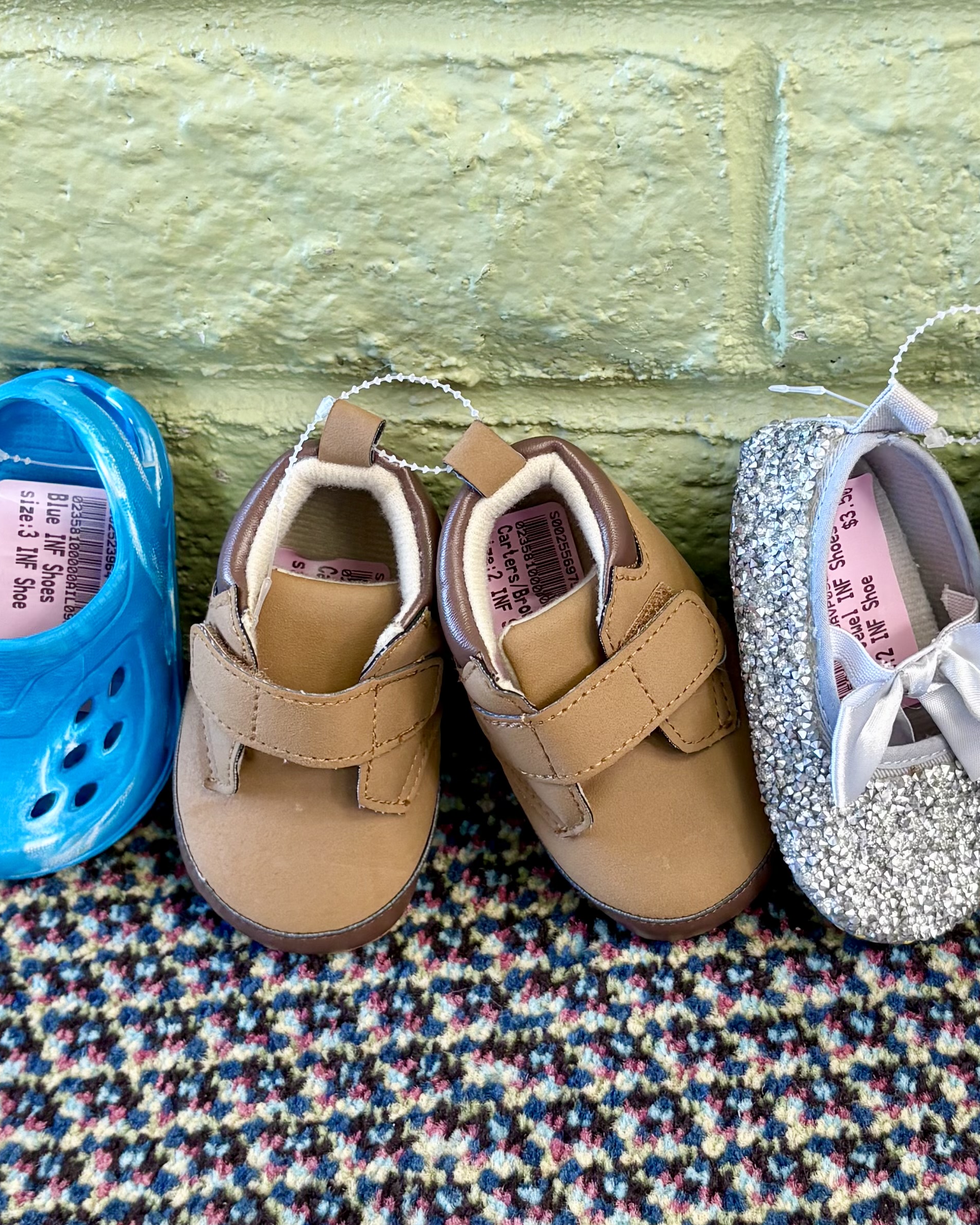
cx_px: 605
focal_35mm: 61
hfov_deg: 24.9
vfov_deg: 30.9
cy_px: 482
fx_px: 2211
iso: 100
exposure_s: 1/60
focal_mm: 5.96
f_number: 1.6
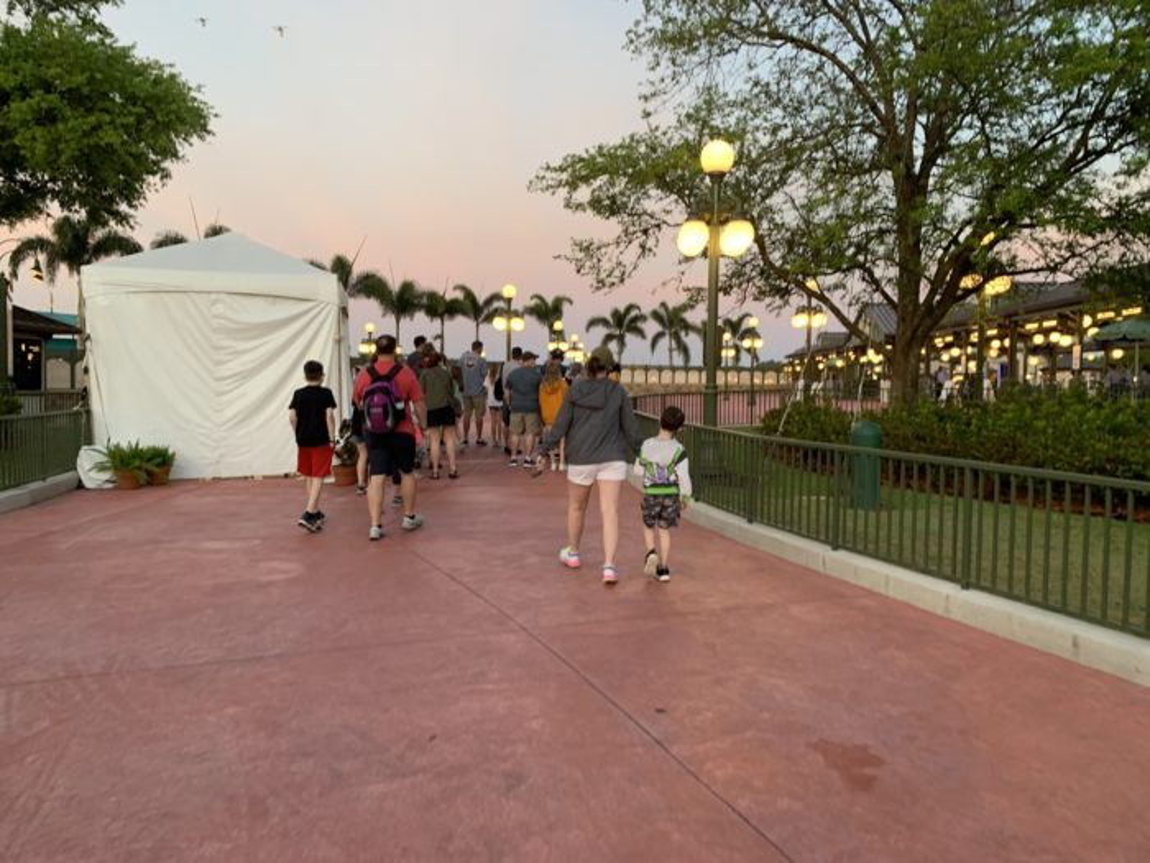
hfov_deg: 67.3
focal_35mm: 26
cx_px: 575
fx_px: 864
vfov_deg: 53.1
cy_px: 432
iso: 100
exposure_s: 1/91
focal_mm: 4.25
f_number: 1.8
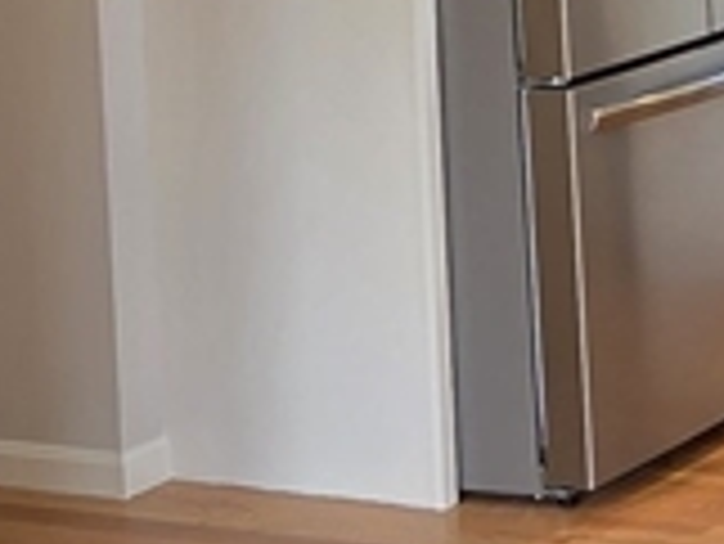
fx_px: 3056
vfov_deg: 9.9
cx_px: 976
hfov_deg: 13.0
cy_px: -283
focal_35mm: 146
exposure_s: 1/120
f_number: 1.8
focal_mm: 5.4
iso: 40
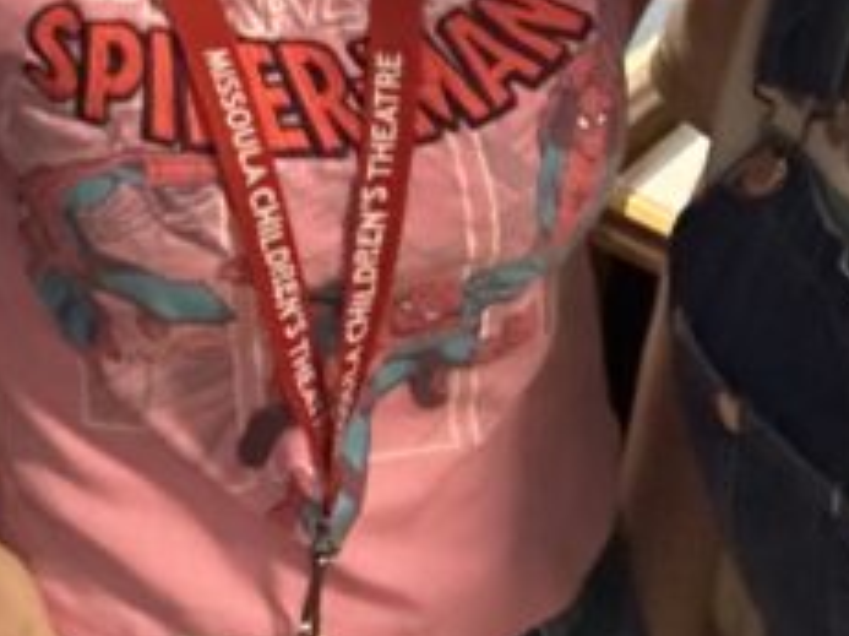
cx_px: -334
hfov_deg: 17.7
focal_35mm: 102
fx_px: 2500
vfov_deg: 13.7
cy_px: -283
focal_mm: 2.69
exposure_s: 1/40
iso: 320
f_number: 1.9
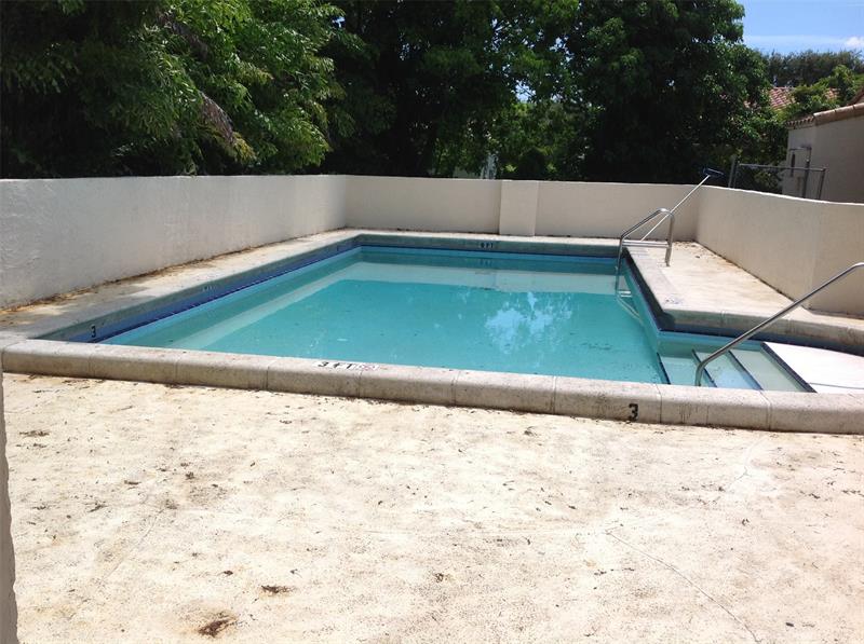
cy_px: 322
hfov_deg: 52.7
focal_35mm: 35
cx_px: 432
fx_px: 872
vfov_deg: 40.6
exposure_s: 1/2160
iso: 50
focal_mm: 4.28
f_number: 2.4
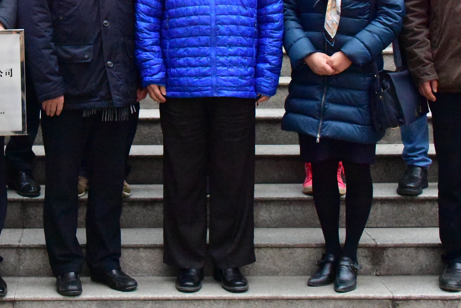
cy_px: -23
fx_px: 1255
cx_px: 123
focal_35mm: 98
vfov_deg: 13.7
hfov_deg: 20.7
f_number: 8
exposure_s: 1/100
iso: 12800
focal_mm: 38
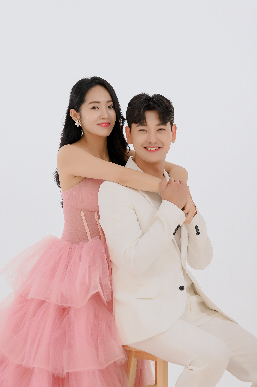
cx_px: 128
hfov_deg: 15.0
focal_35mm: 91
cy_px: 194
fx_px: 976
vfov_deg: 22.4
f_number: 4
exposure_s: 1/160
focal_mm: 91
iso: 320
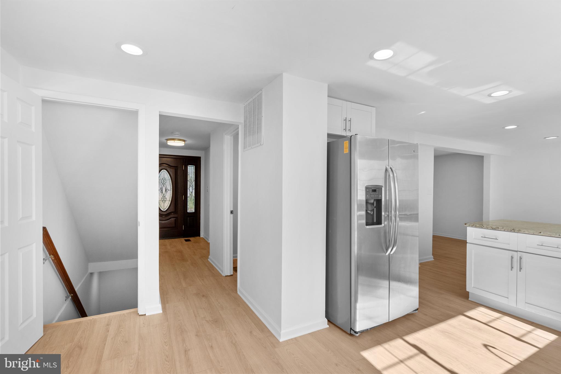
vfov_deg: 73.8
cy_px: 187
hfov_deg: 96.7
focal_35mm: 16
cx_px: 280
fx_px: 249
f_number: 8
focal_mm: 16
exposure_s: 1/50
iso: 800
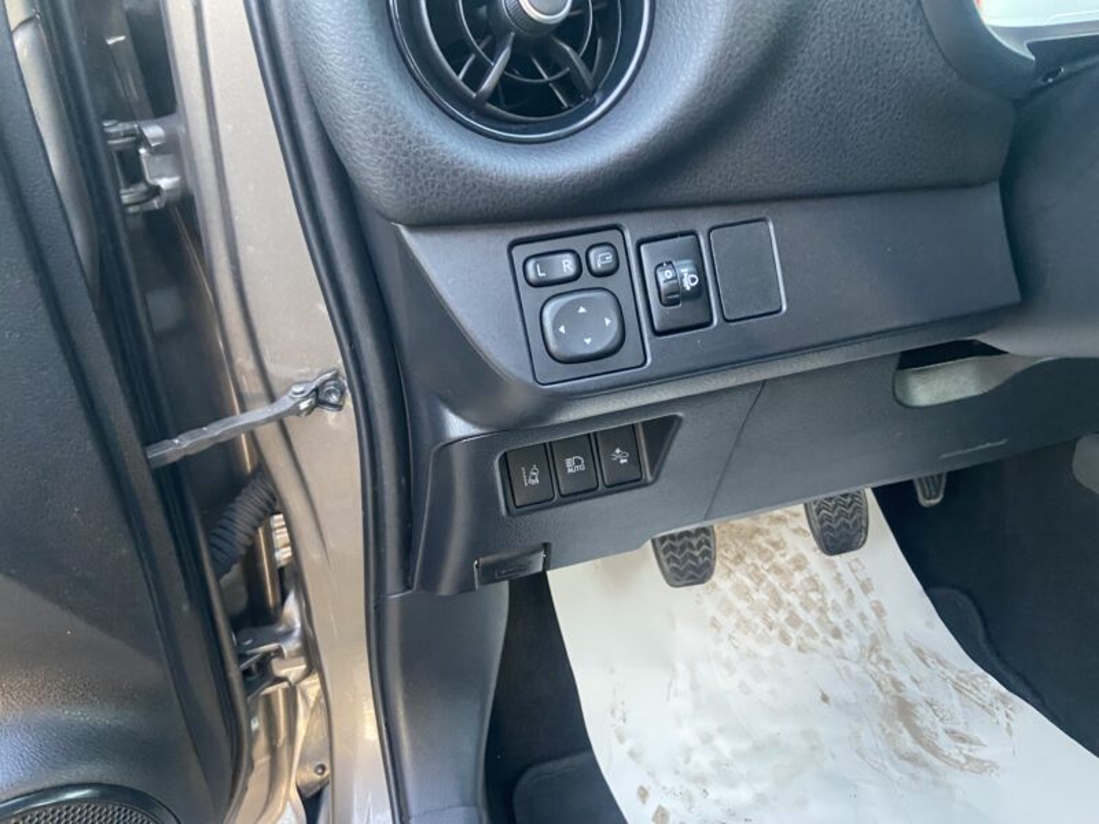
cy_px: 412
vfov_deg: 53.1
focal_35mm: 26
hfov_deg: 67.3
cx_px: 550
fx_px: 825
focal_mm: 4.25
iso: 500
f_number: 1.8
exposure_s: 1/40
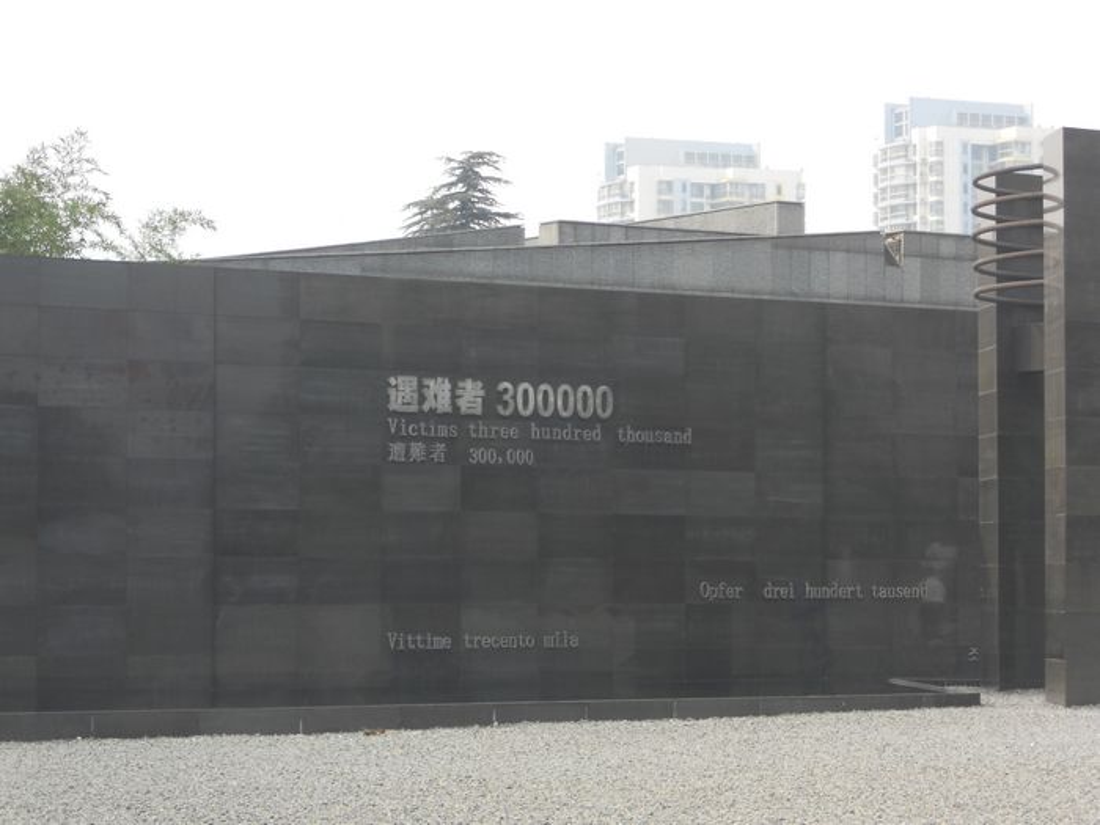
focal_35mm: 108
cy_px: 412
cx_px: 550
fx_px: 3432
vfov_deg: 13.7
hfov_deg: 18.2
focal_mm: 19.6
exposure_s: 1/100
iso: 80
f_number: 5.9
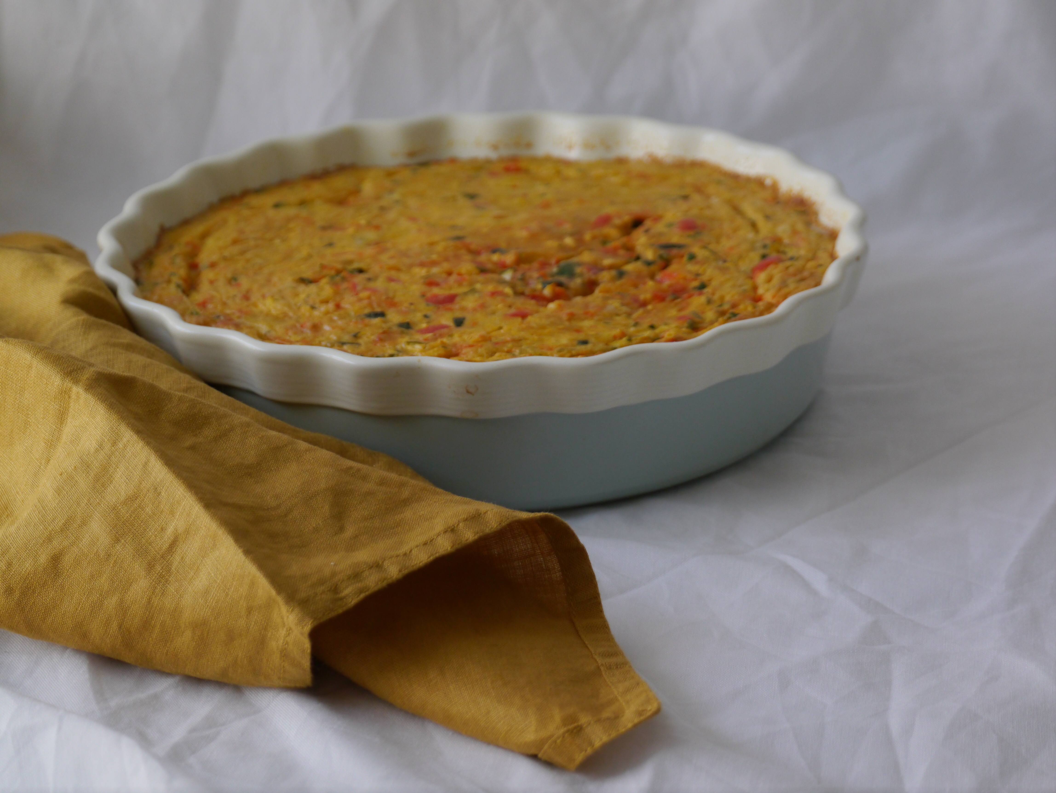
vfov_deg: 10.3
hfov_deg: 13.7
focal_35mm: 144
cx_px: 528
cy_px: 396
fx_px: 4395
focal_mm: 72
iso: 400
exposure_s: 1/160
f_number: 5
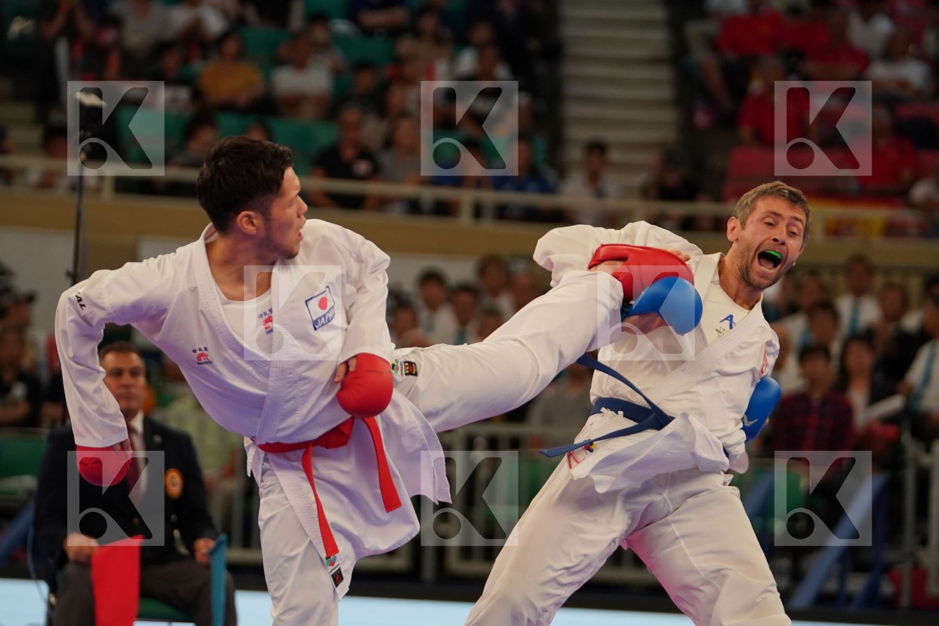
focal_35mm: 226
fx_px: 5894
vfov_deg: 6.1
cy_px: 313
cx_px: 470
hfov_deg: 9.1
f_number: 2.8
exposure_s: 1/1000
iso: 1600
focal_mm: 151
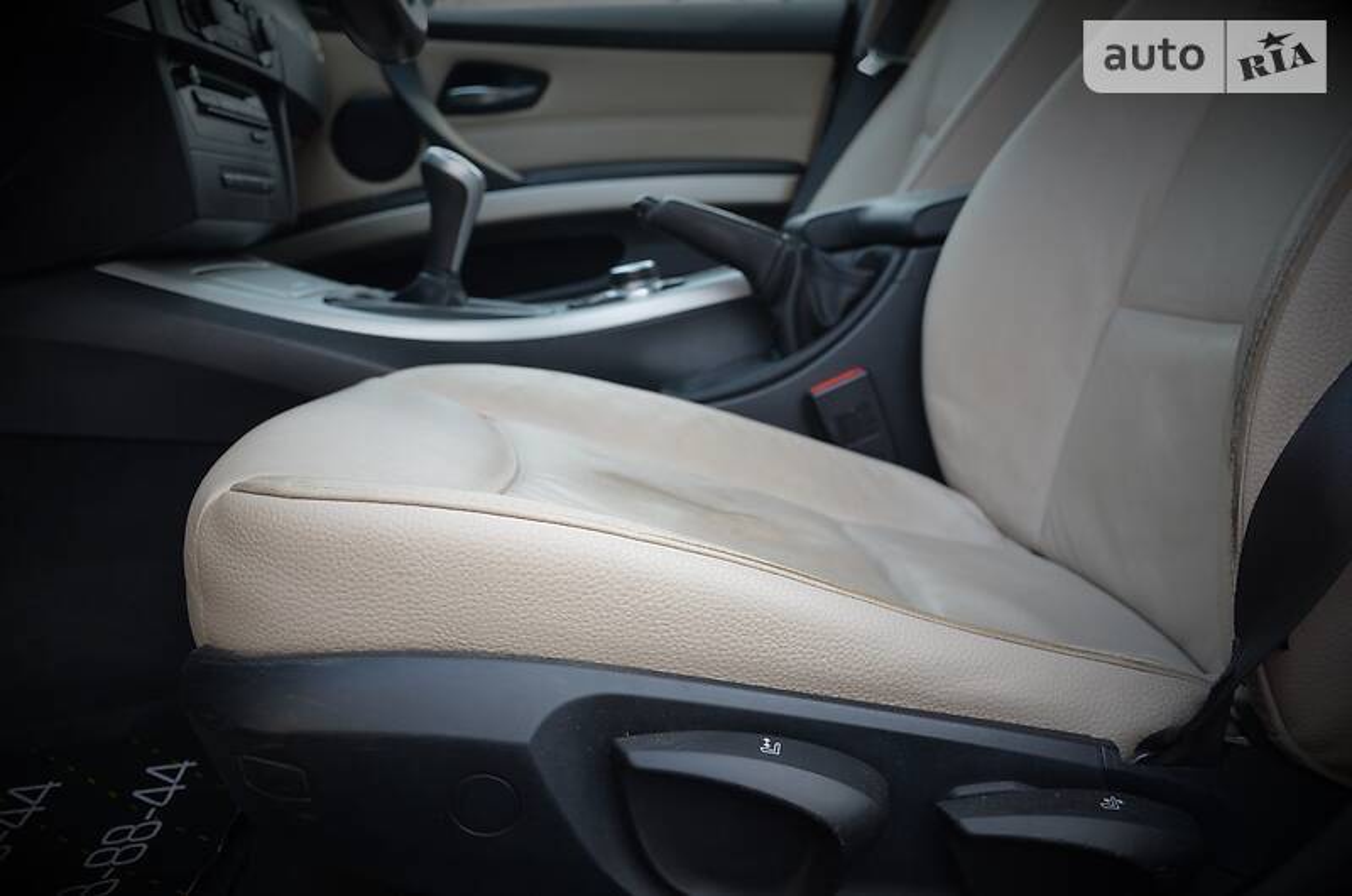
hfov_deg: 53.2
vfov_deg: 36.7
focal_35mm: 36
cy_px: 448
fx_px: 1349
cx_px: 676
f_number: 5.6
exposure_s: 1/125
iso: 200
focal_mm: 24
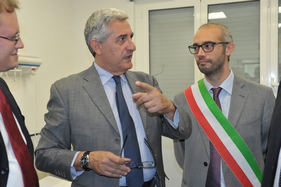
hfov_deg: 41.1
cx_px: 140
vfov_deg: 28.0
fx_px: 374
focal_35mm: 48
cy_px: 94
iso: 640
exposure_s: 1/80
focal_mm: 48
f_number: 5.6
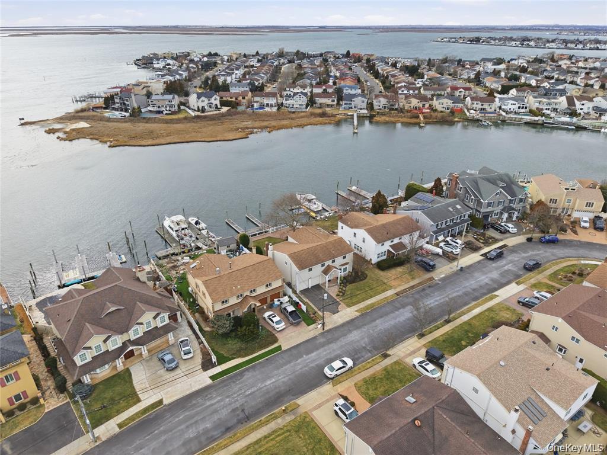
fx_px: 421
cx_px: 304
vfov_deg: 56.8
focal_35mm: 24
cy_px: 228
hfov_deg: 71.6
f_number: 1.8
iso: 170
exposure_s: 1/3000
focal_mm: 8.7
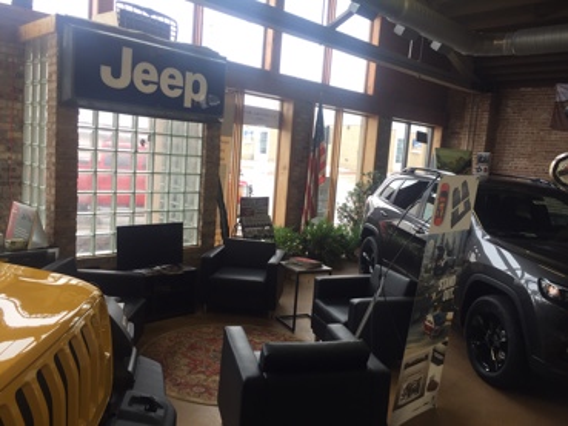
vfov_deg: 48.3
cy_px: 213
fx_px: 476
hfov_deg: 61.6
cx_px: 284
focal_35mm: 29
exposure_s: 1/120
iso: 40
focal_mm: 4.15
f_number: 2.2
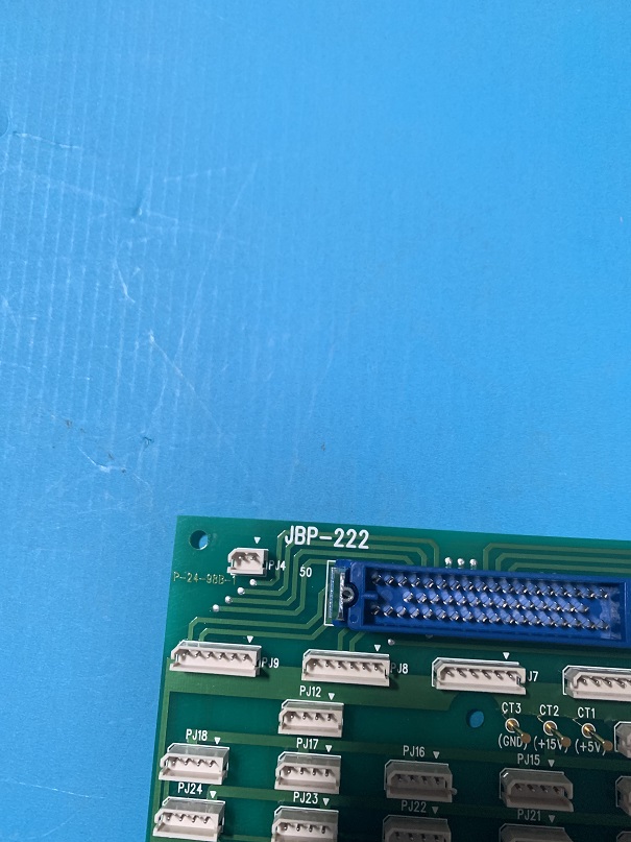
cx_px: 316
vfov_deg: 67.3
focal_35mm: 26
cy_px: 421
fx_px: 632
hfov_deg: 53.1
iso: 320
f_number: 1.8
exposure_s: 1/60
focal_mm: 4.25
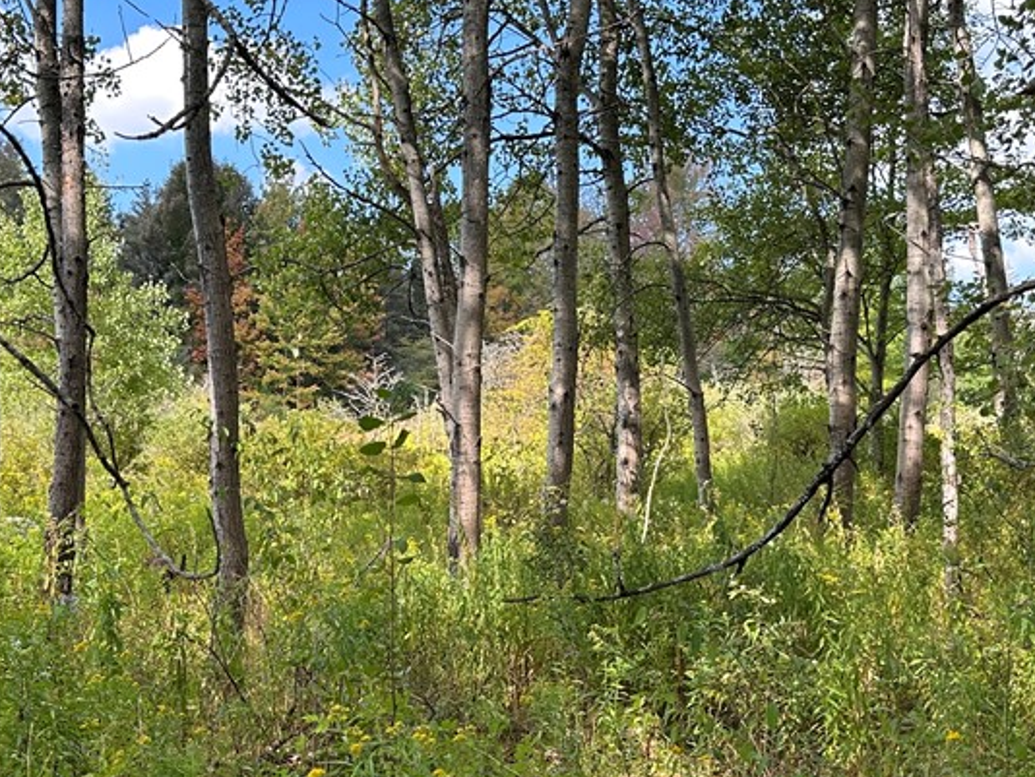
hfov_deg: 41.2
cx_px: 473
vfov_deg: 31.3
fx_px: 1376
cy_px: 527
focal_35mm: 46
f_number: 1.78
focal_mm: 6.86
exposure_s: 1/745
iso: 80
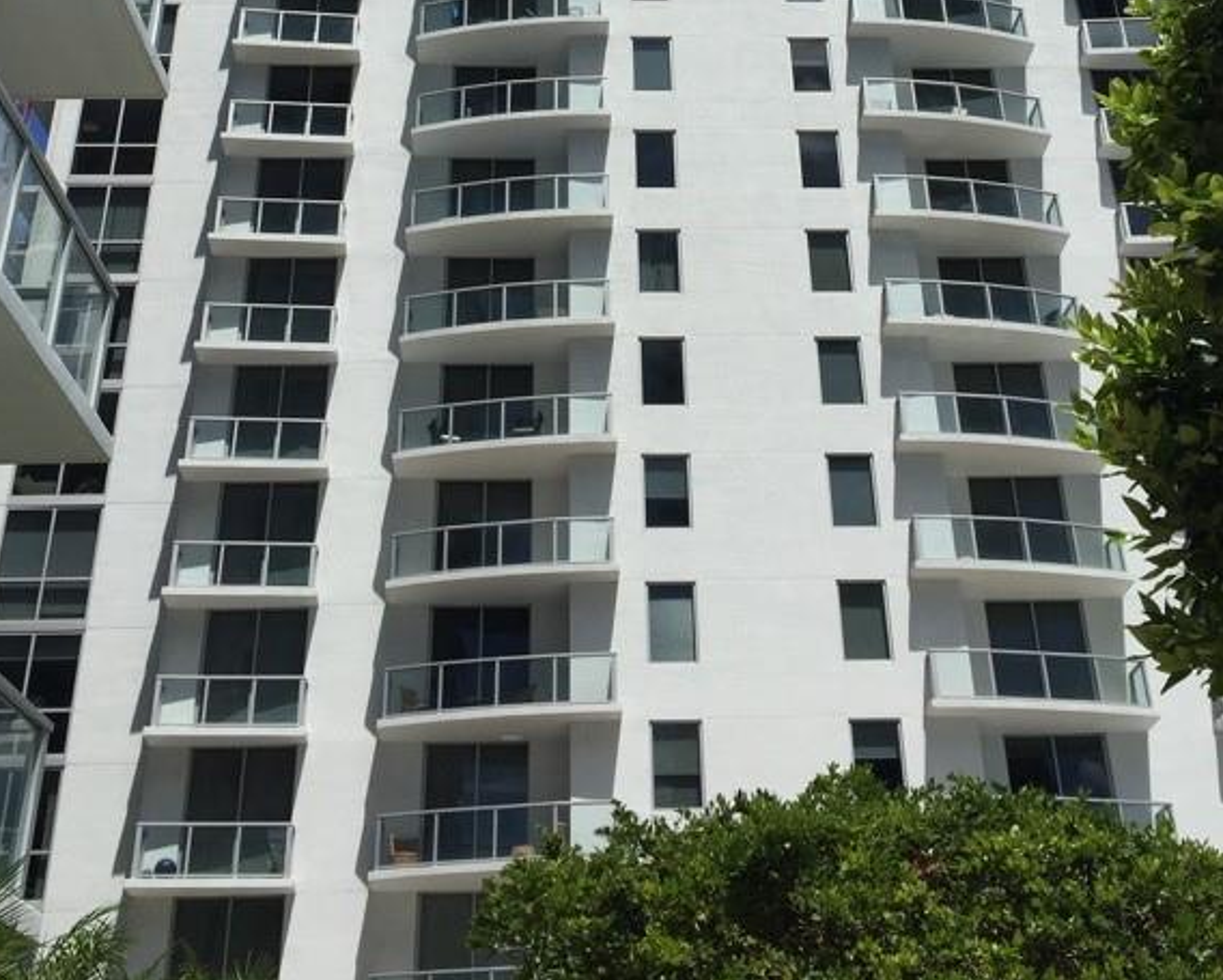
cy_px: -52
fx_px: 1847
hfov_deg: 36.6
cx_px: 644
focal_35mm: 51
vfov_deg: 27.6
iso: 32
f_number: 2.2
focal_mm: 4.15
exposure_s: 1/3597
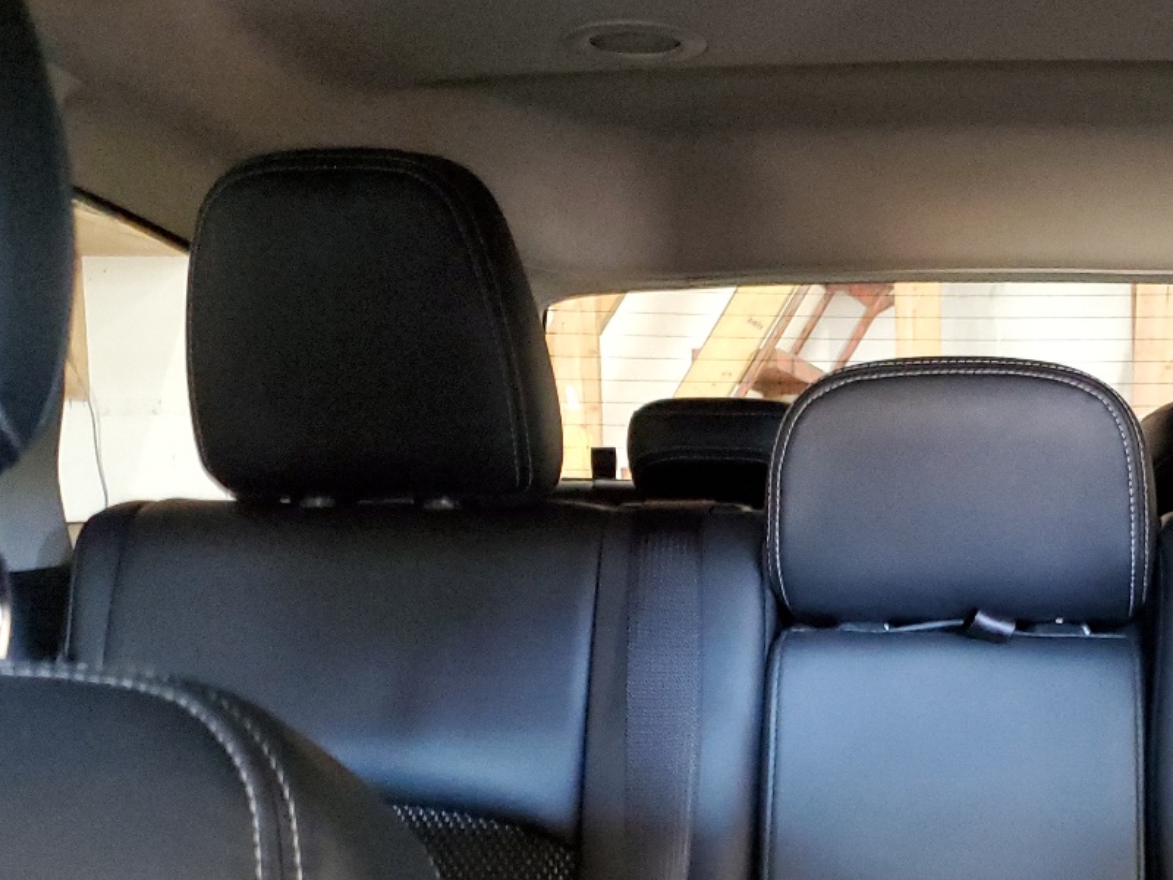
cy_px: 805
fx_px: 1762
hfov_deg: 35.3
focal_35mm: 52
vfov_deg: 27.0
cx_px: 985
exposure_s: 1/15
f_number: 1.5
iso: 579
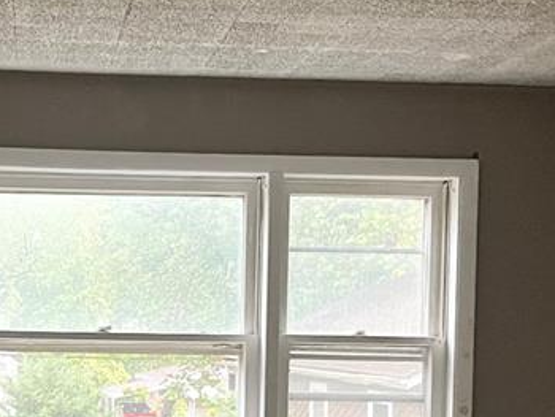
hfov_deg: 25.3
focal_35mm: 76
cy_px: 373
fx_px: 1219
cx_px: 124
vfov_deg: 19.1
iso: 500
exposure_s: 1/50
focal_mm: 5.1
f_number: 1.6
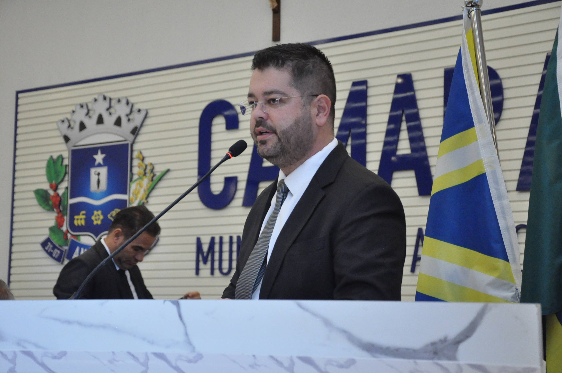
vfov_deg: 20.1
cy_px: 186
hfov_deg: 29.9
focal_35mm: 68
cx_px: 281
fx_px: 1052
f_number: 5
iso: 3200
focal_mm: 45
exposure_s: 1/160
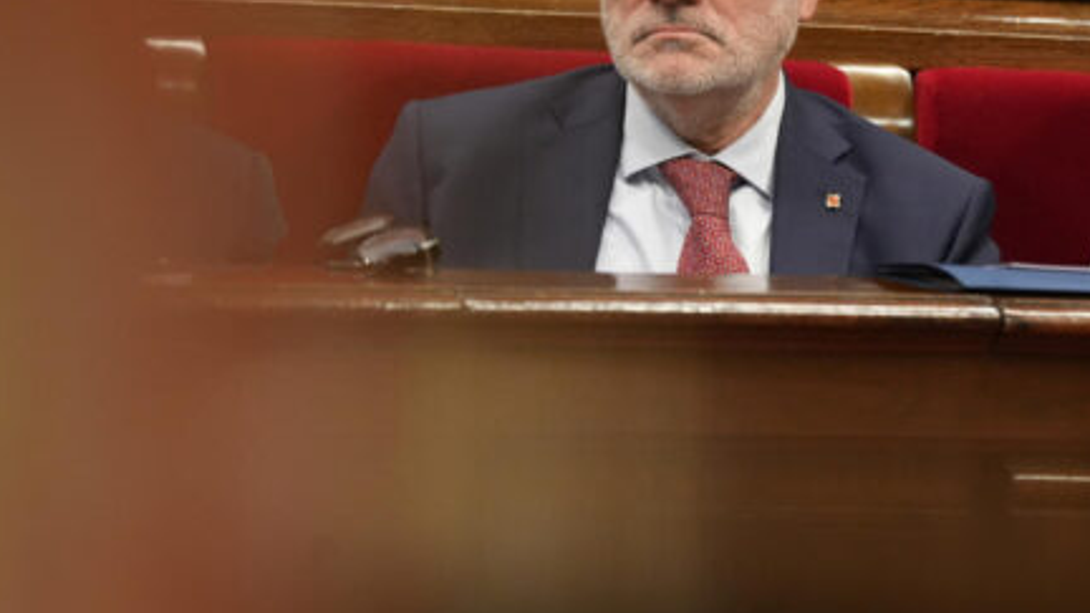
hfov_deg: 6.7
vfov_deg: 3.8
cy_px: 227
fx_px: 9249
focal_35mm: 320
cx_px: 419
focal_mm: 200
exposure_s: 1/125
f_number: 5
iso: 3200
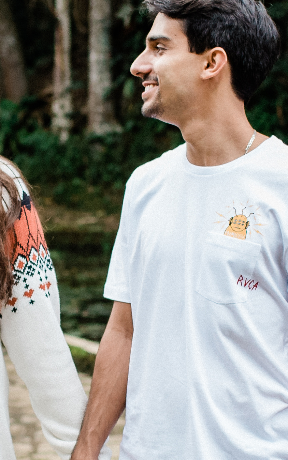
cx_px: 84
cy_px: 378
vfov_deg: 13.1
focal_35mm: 159
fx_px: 1996
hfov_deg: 8.2
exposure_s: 1/500
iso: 560
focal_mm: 35
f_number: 2.8
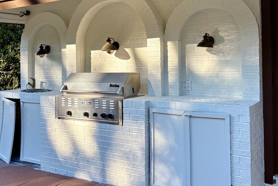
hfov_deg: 47.4
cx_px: 134
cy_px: 59
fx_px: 317
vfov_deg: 32.3
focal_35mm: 41
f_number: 1.6
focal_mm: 5.96
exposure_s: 1/660
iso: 50
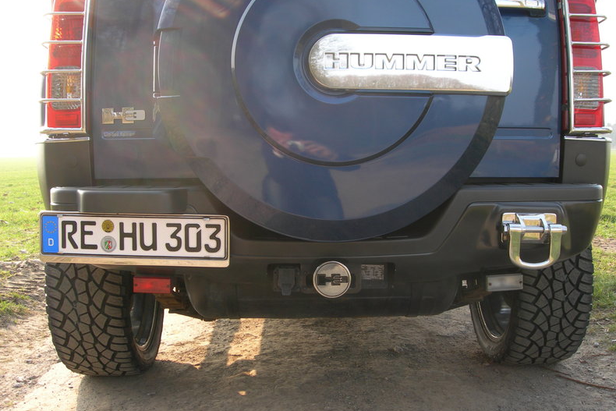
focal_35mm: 40
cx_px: 305
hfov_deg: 48.4
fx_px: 685
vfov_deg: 33.4
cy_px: 193
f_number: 4.8
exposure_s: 1/68.2
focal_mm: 7.8
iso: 50
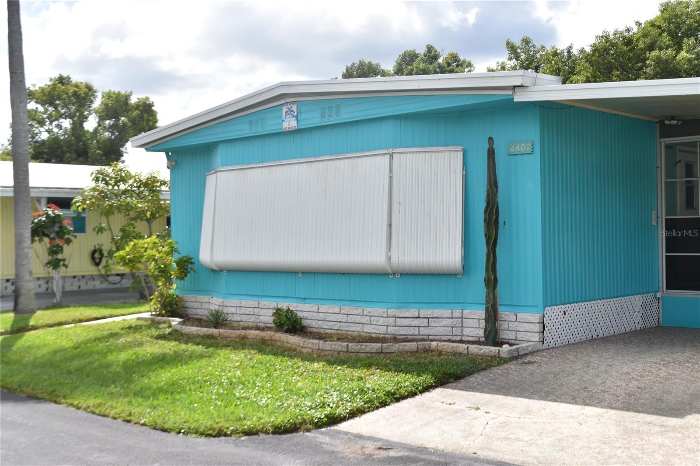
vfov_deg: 29.9
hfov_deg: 43.6
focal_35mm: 45
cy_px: 233
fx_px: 875
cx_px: 350
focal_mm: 30
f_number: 10
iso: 200
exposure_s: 1/400
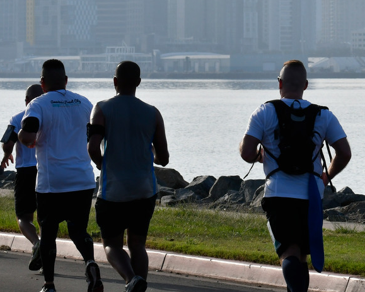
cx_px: 325
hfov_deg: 5.2
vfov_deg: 4.2
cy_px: 61
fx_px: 4018
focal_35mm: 372
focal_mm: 102
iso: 400
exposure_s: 1/1000
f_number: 11
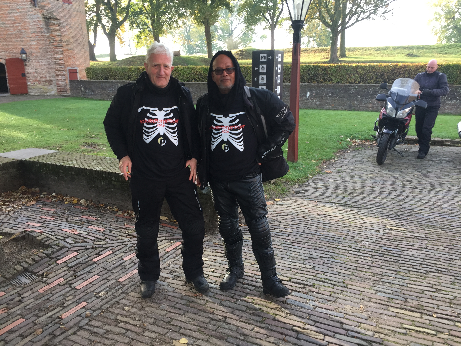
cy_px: 173
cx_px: 230
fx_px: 386
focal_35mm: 29
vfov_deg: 48.2
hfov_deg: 61.7
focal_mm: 4.15
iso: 32
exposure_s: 1/100
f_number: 2.2
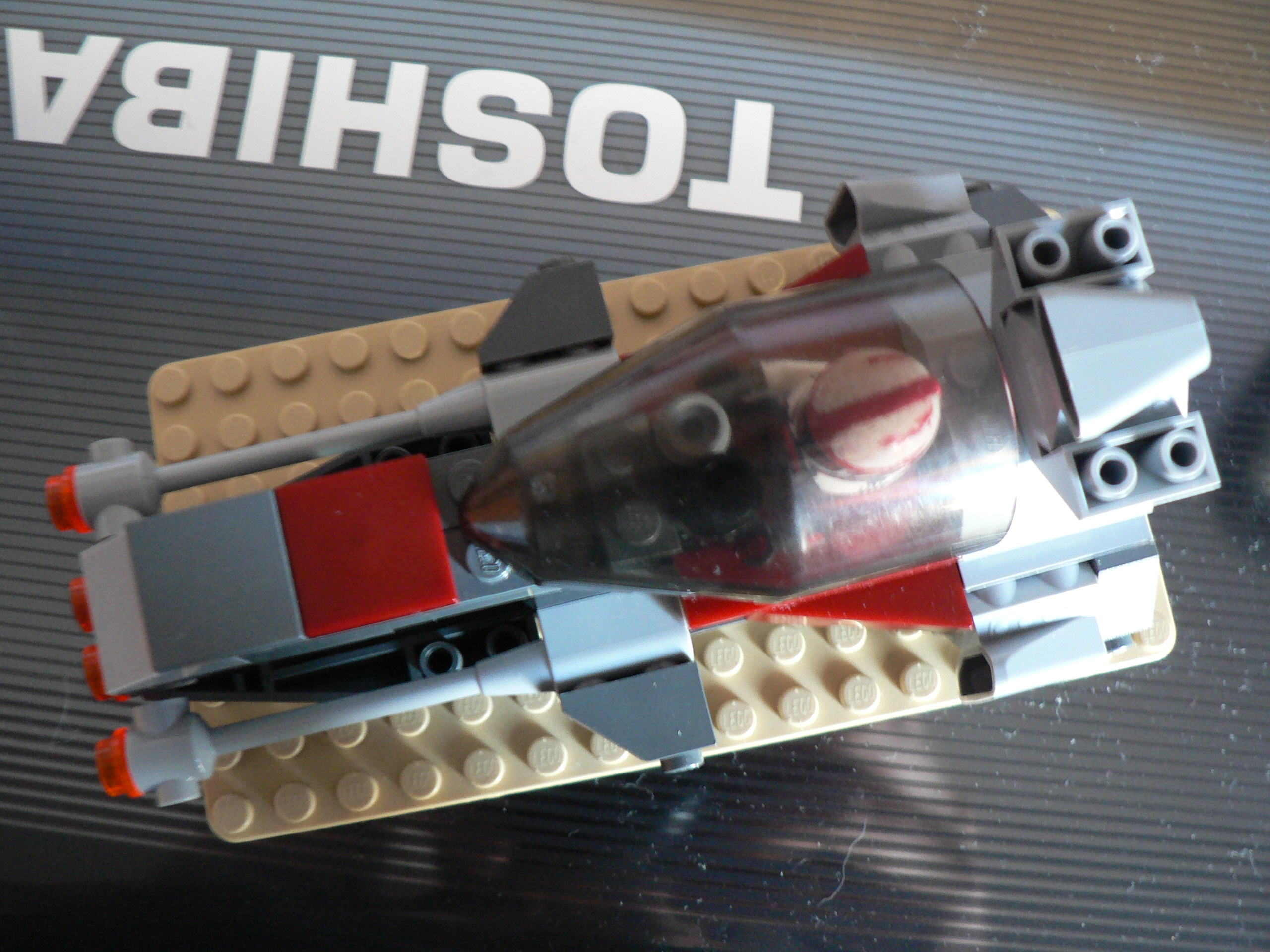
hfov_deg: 51.4
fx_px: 1321
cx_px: 635
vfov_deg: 39.7
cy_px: 476
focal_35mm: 36
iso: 200
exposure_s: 1/4
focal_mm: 6
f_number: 2.8
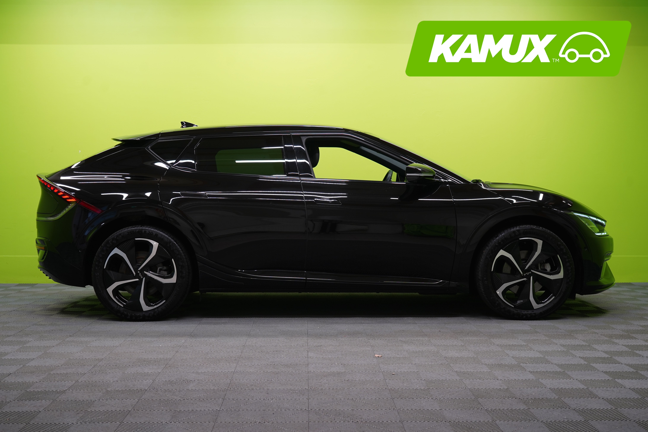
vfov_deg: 29.2
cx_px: 324
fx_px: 828
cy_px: 216
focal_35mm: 46
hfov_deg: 42.7
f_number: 5.6
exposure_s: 1/25
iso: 400
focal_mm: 46
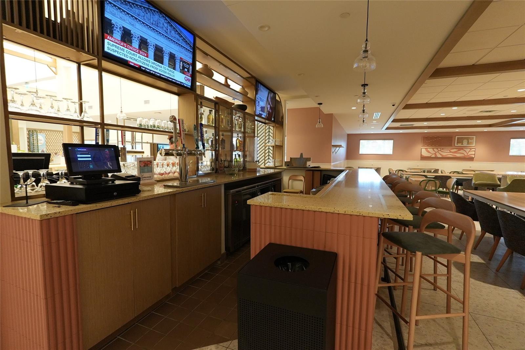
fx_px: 233
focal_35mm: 16
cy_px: 175
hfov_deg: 96.7
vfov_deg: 73.8
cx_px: 262
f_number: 2.8
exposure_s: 1/160
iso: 1250
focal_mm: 11
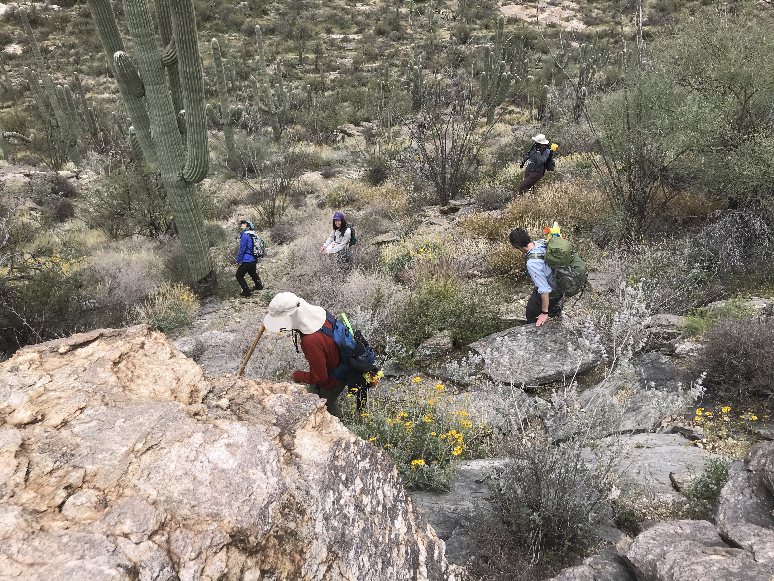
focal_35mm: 28
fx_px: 626
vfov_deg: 49.7
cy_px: 290
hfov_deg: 63.4
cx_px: 387
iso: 20
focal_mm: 3.99
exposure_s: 1/772
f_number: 1.8
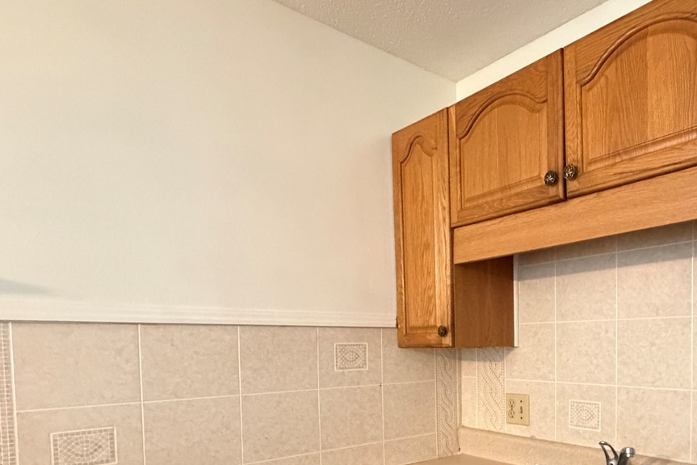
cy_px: 366
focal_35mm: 27
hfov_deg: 64.3
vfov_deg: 45.7
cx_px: 502
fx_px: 523
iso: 1000
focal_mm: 2.22
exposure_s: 1/60
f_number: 2.2
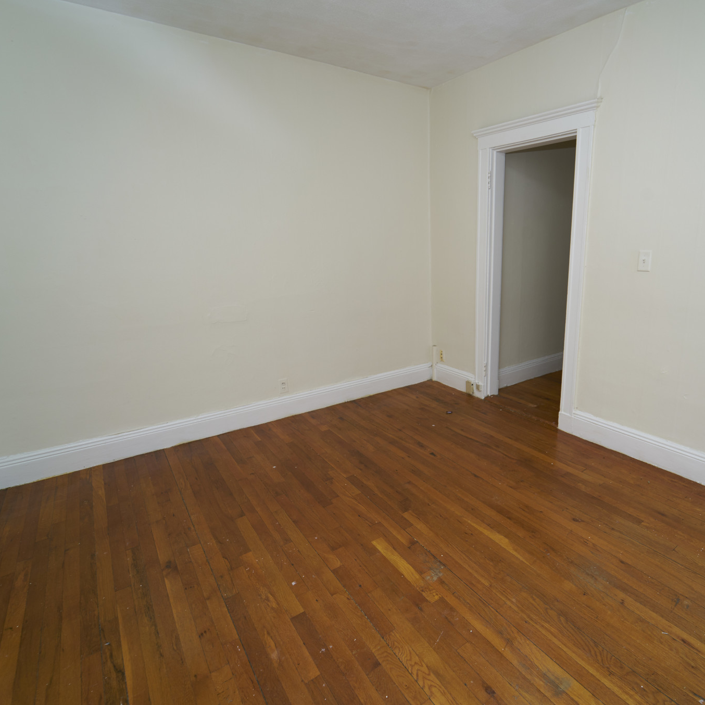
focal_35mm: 18
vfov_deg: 80.7
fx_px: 415
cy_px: 355
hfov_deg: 79.3
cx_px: 439
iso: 250
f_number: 7.1
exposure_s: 1/30
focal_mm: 14
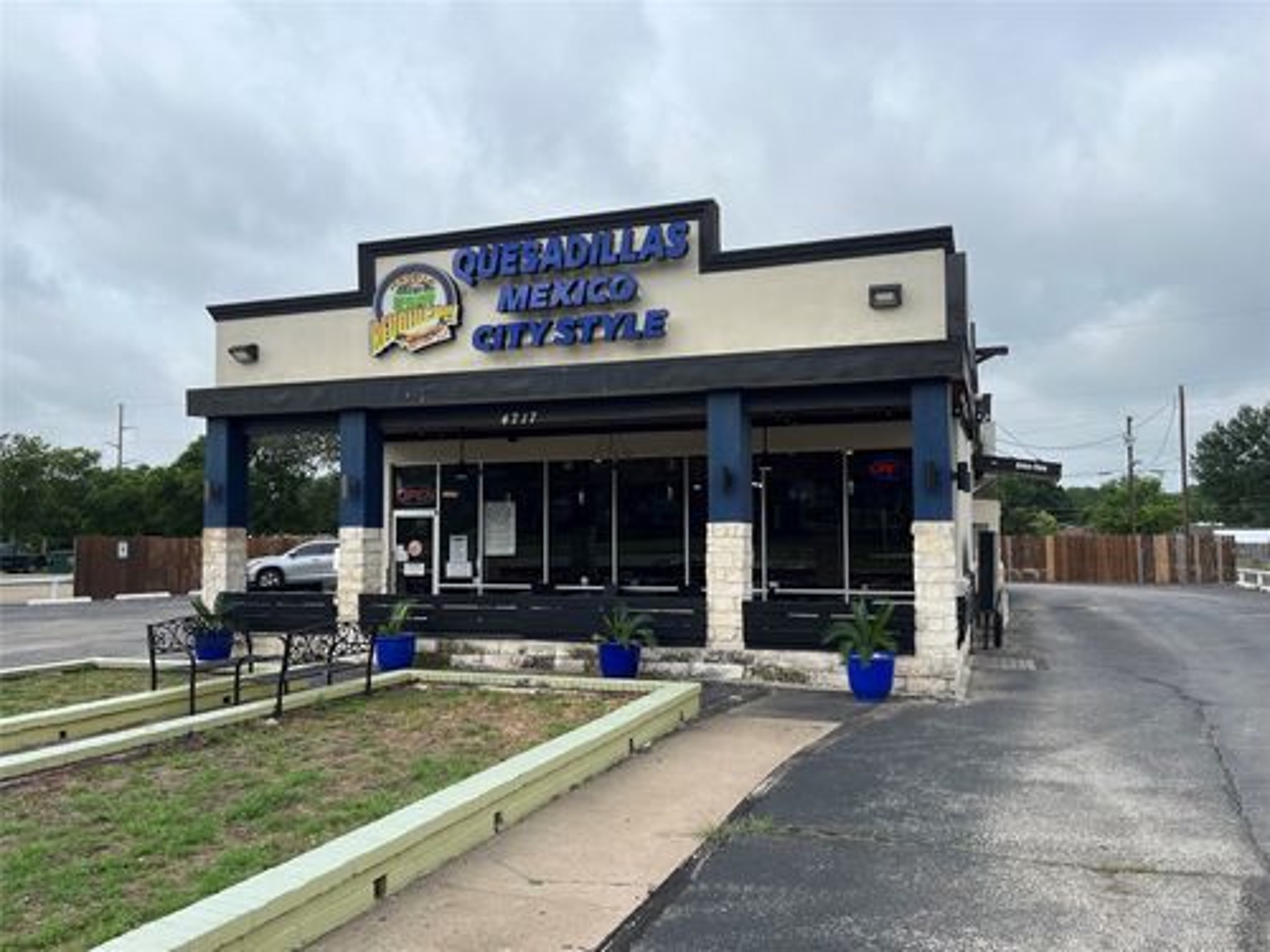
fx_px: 954
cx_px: 635
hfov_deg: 67.3
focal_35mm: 26
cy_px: 476
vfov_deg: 53.1
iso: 50
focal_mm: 5.1
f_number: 1.6
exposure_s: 1/4016
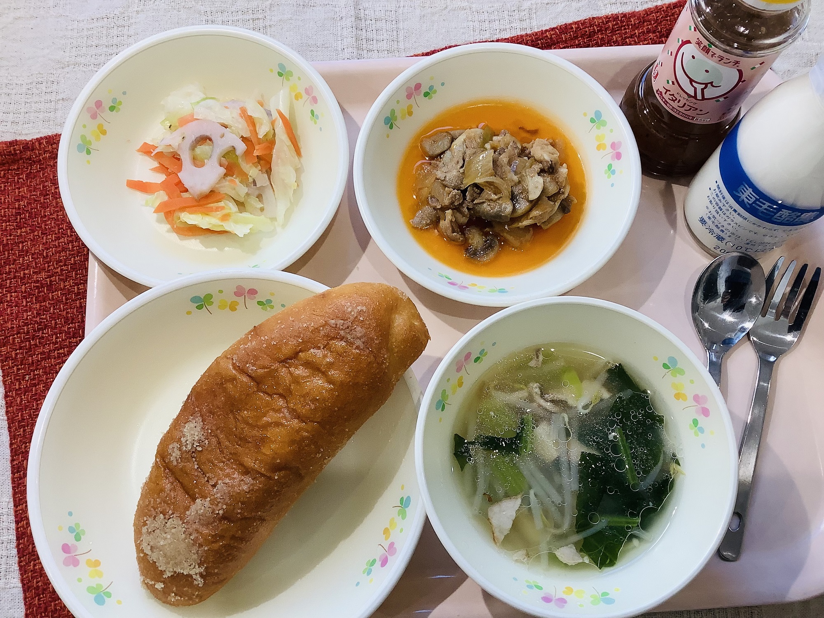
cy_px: 309
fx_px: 738
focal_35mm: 31
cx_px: 412
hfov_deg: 58.4
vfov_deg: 45.4
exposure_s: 1/100
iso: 50
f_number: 2.4
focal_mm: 3.3
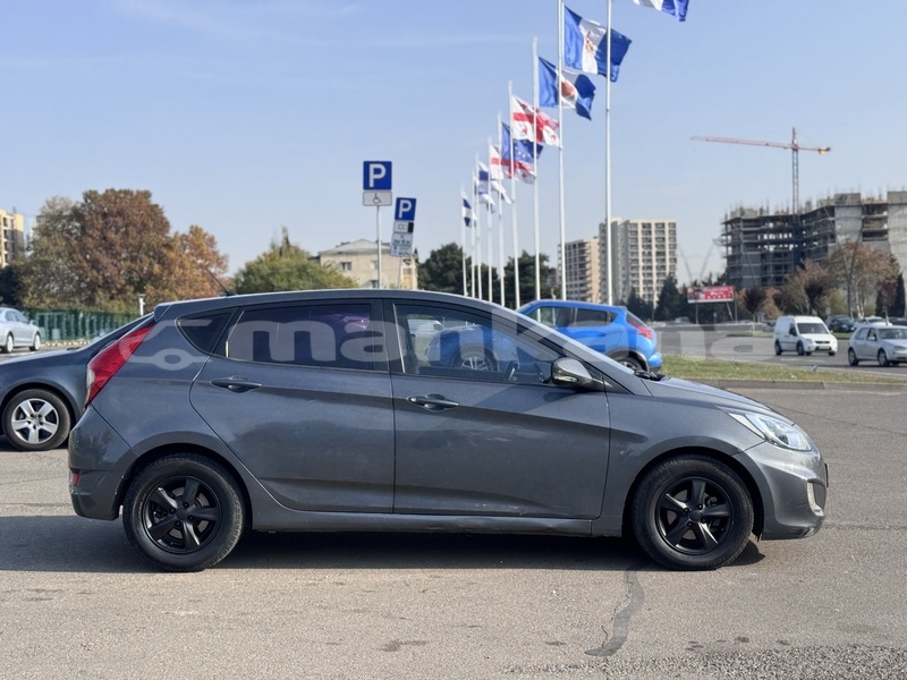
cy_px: 340
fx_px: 1258
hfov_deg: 39.7
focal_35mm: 48
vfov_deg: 30.3
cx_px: 454
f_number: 1.78
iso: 64
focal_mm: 6.76
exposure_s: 1/3610
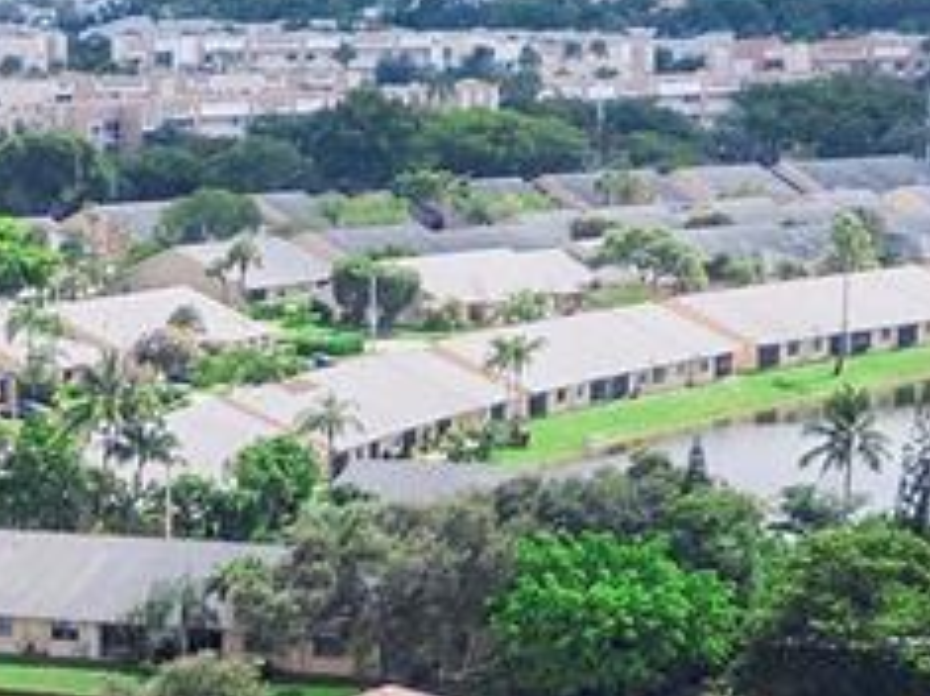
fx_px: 5612
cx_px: -178
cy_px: 1457
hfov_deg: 9.4
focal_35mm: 209
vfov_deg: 6.8
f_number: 3.8
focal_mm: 8.6
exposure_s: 1/640
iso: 100
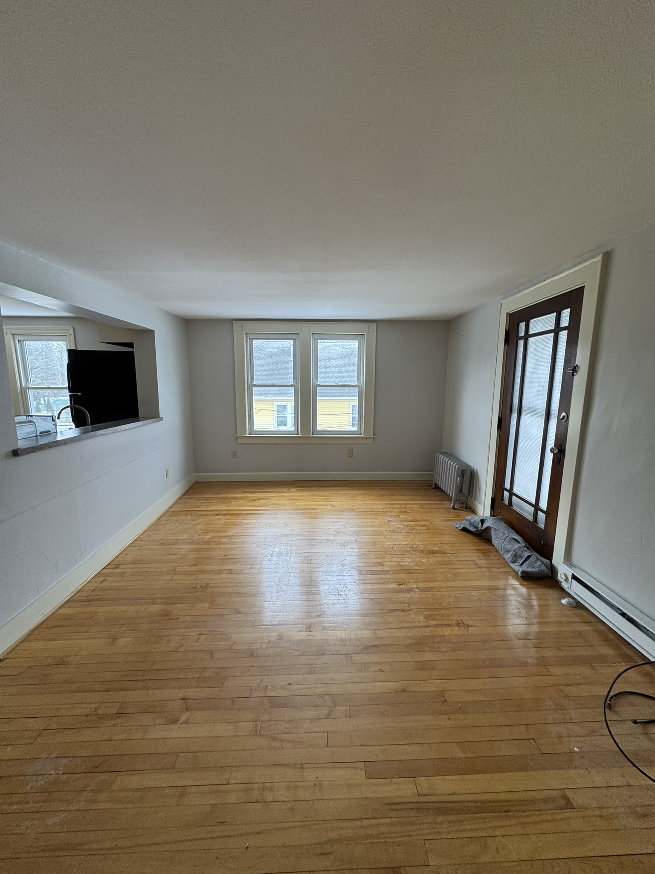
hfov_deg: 85.7
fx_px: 353
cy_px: 437
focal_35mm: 14
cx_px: 328
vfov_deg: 102.1
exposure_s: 1/99
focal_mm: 2.22
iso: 80
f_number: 2.2
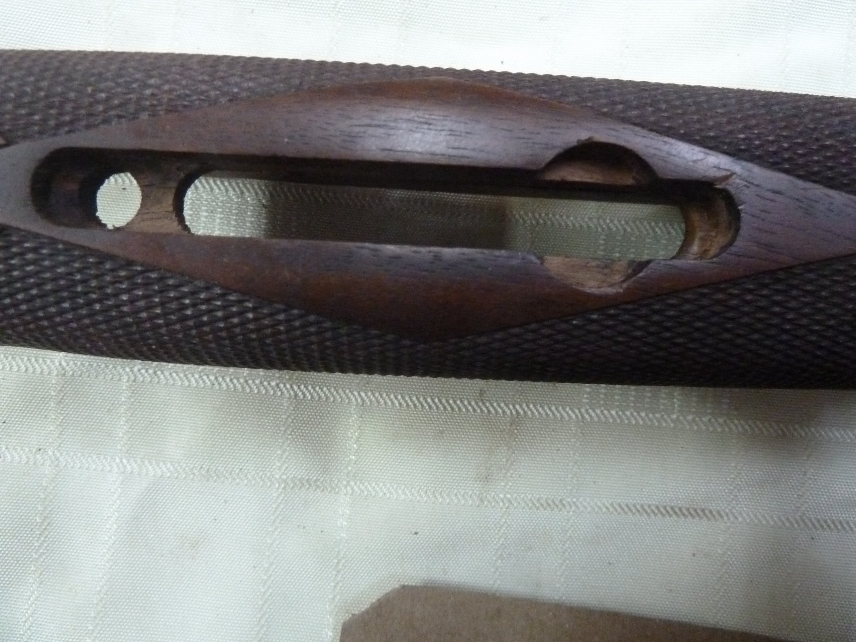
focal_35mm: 25
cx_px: 428
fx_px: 618
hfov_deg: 69.4
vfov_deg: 54.9
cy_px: 321
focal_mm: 4.1
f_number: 3.3
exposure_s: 1/30
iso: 800
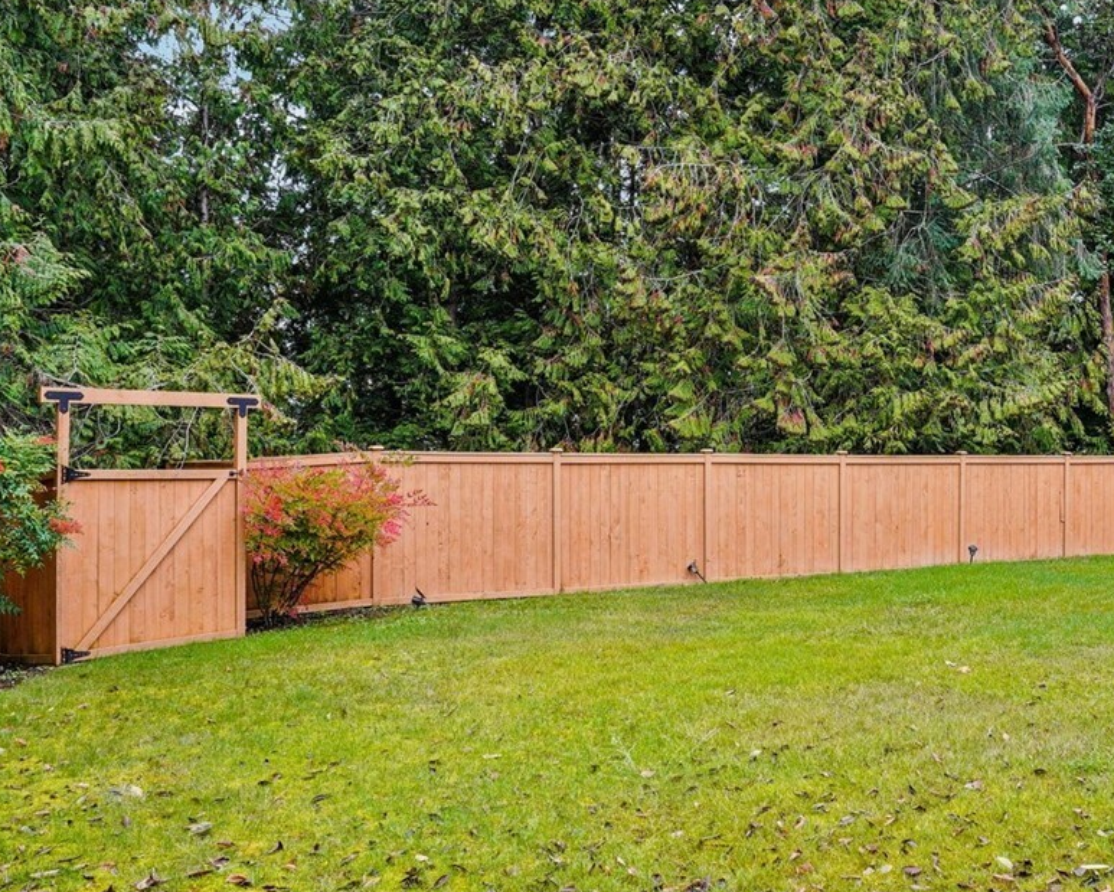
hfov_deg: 48.8
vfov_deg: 42.2
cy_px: 403
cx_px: 877
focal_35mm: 35
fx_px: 1154
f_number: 8
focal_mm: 17
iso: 400
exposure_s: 1/30
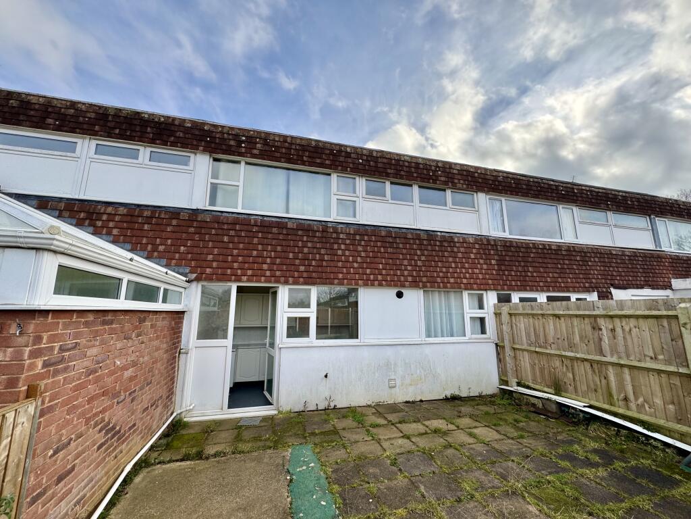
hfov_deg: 102.1
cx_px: 346
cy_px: 260
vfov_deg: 85.7
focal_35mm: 14
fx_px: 279
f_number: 2.2
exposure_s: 1/596
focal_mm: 2.22
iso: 40
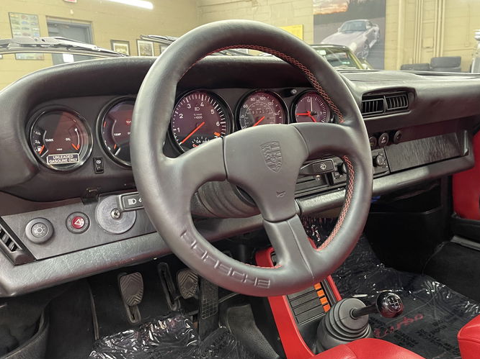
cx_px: 241
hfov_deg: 60.0
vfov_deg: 46.8
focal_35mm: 30
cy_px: 184
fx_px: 416
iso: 800
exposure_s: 1/30
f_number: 1.6
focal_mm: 5.1
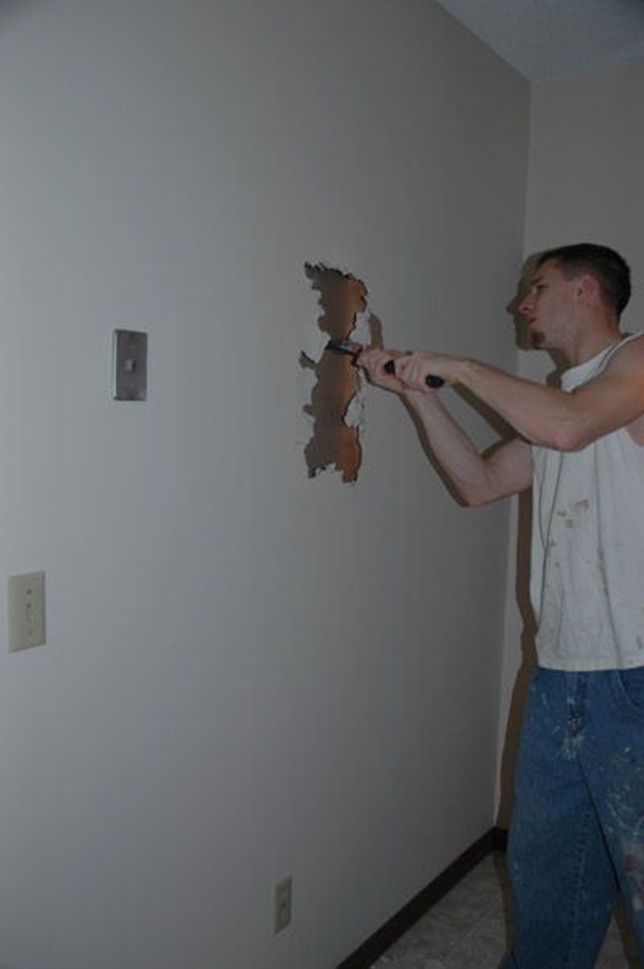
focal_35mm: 36
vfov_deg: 53.2
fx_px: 968
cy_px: 484
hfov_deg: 36.8
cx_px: 322
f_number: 3.8
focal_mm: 24
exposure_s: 1/60
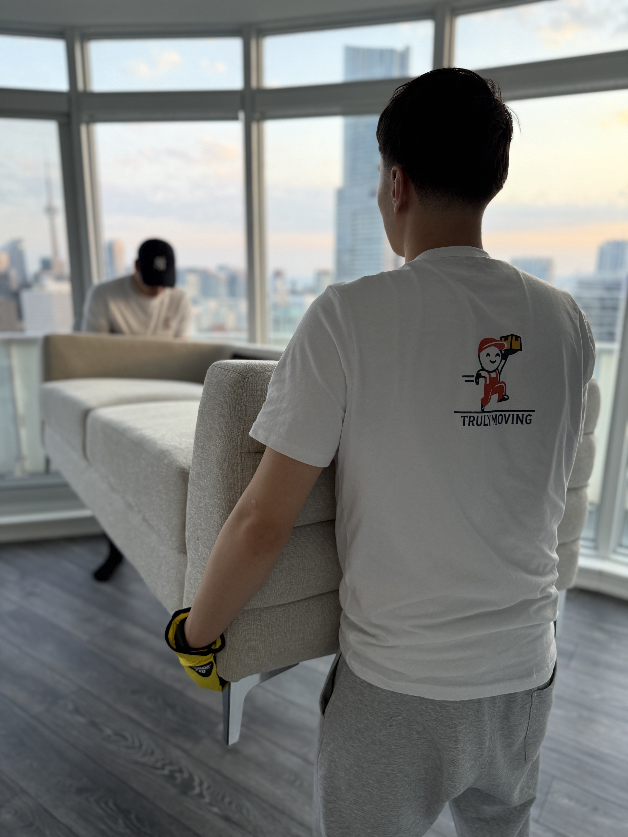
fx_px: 581
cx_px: 314
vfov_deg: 71.6
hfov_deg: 56.8
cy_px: 418
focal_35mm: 24
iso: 200
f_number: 1.78
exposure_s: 1/148
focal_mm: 6.76
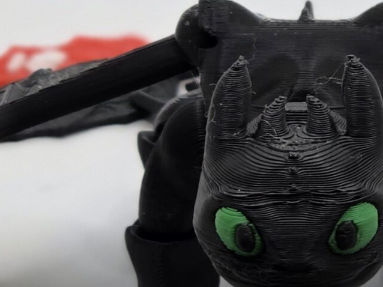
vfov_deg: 5.4
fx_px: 3064
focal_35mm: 277
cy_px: 129
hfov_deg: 7.1
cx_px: 364
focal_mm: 7.9
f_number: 2.4
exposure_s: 1/235
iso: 80
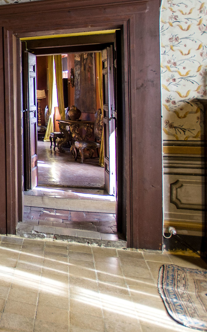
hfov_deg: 20.9
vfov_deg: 44.7
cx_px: -160
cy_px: 101
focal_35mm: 44
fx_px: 394
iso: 200
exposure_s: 1/30
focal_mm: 11.5
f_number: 3.5
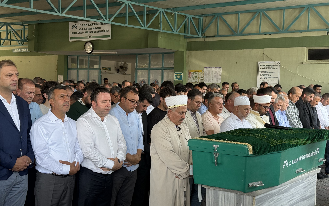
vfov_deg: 25.3
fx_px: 457
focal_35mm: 51
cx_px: 165
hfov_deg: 39.6
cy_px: 103
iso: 100
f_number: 1.78
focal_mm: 6.76
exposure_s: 1/196
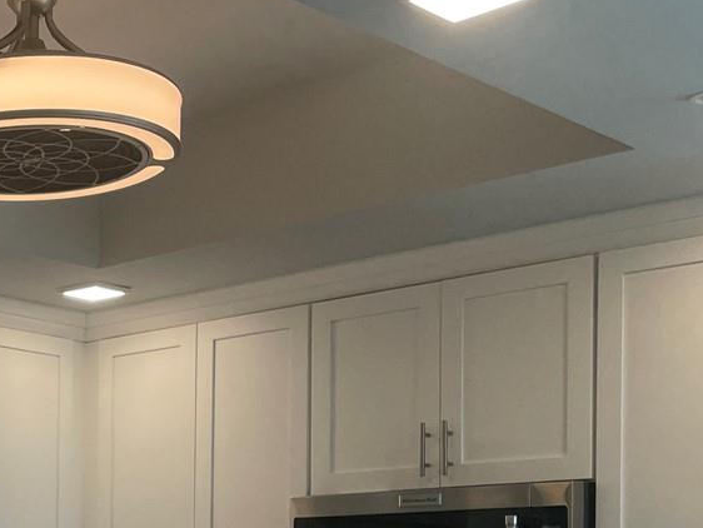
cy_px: 598
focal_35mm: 74
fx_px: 1503
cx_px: -95
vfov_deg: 19.0
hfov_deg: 24.3
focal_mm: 4.2
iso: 50
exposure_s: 1/120
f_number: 1.6
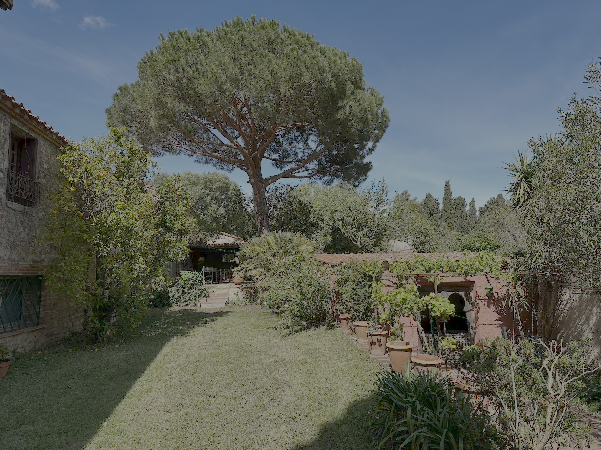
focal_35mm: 24
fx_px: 417
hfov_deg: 71.6
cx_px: 300
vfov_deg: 56.8
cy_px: 225
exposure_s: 1/2591
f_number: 1.78
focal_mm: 6.86
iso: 80
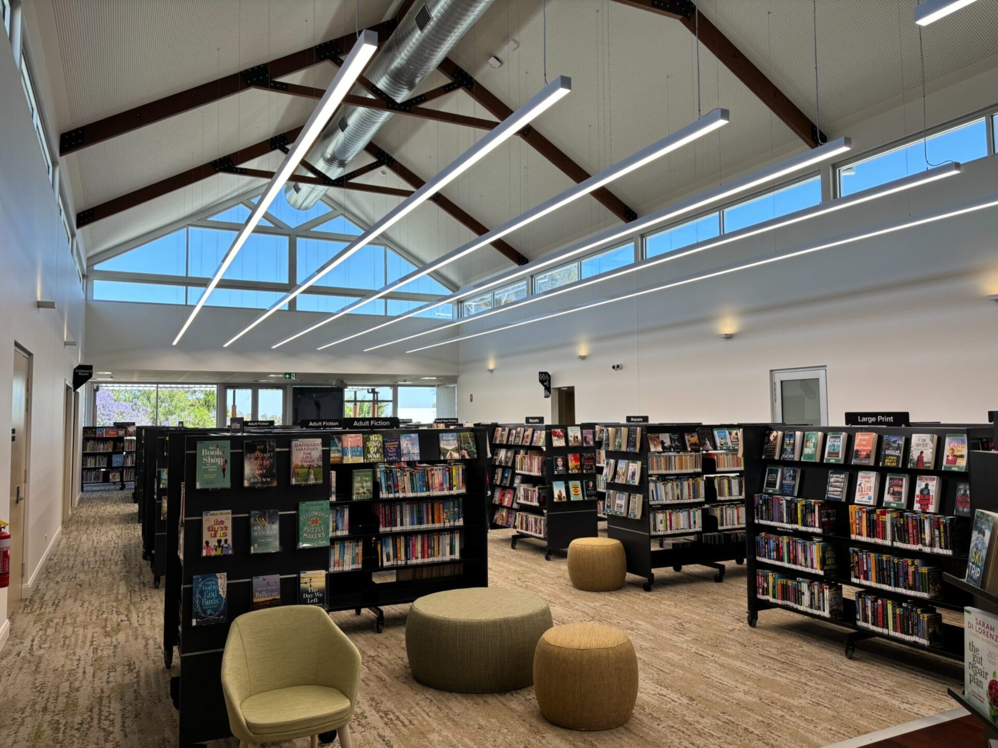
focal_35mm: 26
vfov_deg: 53.1
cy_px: 374
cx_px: 499
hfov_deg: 67.3
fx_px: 750
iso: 40
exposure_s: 1/180
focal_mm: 5.96
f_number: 1.6
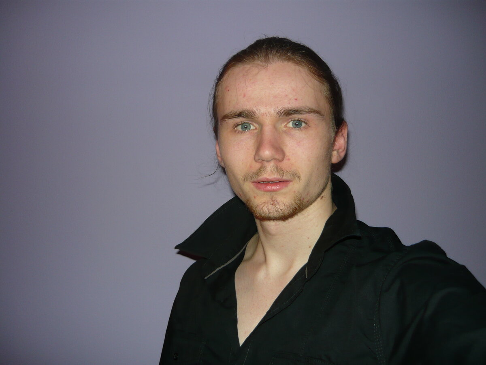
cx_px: 243
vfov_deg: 42.9
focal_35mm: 33
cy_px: 182
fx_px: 463
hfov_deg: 55.4
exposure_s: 1/30
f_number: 2.8
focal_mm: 5.5
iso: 100
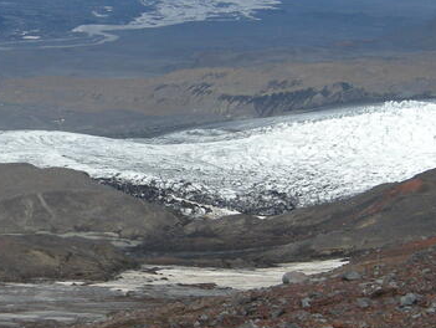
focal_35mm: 102
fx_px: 1286
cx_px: 25
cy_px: 195
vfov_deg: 14.5
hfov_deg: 18.8
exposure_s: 1/137
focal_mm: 7.5
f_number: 4.3
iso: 100
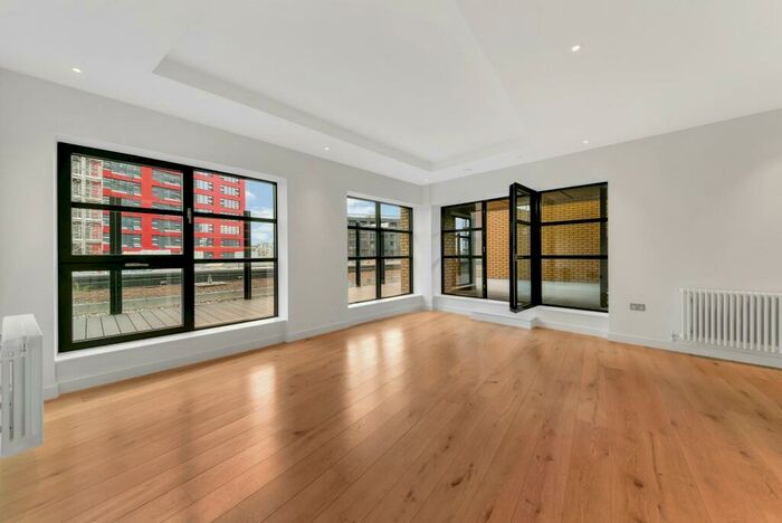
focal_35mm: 12
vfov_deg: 90.1
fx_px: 261
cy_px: 262
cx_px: 391
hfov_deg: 112.6
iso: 200
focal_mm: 12
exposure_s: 1/2
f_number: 16
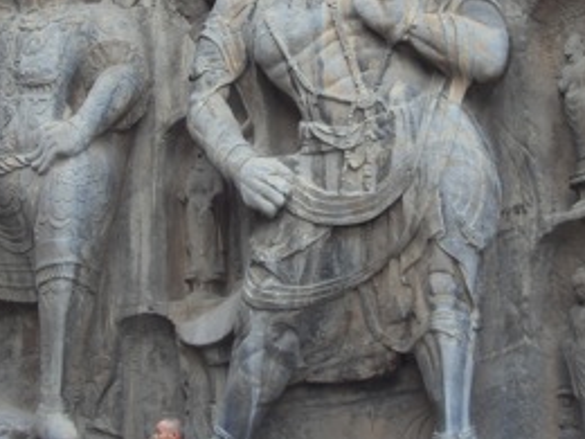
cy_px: 106
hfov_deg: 29.2
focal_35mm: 66
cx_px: 207
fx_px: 1115
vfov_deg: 22.0
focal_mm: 6.6
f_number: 3.5
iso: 100
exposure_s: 1/90
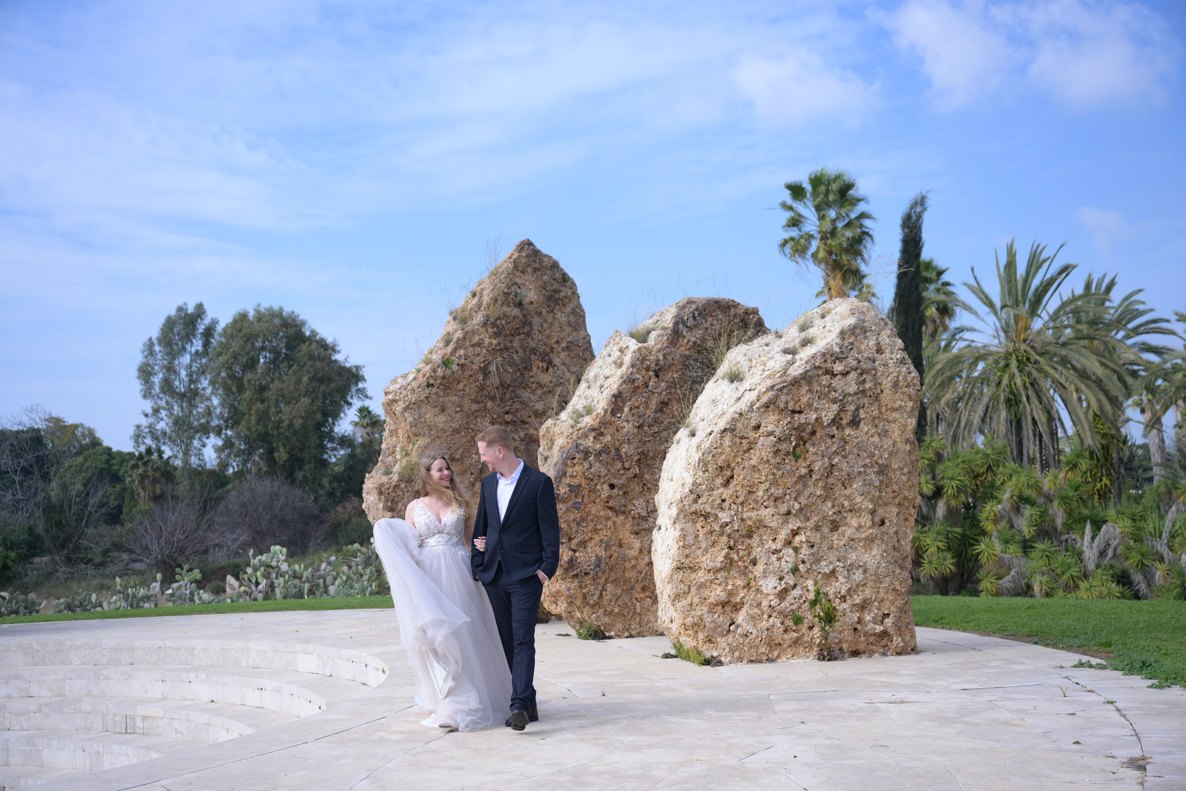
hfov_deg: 49.5
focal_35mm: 39
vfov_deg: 34.2
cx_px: 593
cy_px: 396
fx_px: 1285
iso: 125
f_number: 3.5
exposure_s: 1/1600
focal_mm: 39
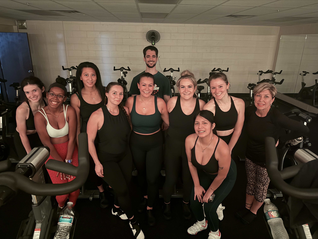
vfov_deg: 56.8
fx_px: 220
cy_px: 120
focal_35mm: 24
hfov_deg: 71.6
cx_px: 159
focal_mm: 6.76
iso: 2000
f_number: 1.78
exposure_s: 1/15
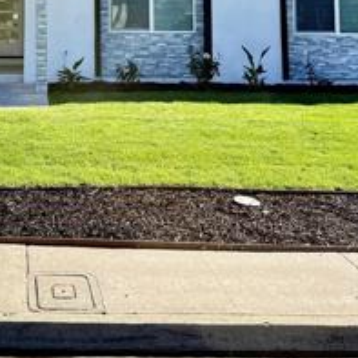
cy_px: -49
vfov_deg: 23.3
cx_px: 24
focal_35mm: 69
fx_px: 807
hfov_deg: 24.2
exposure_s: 1/5319
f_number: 1.78
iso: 100
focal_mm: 6.76
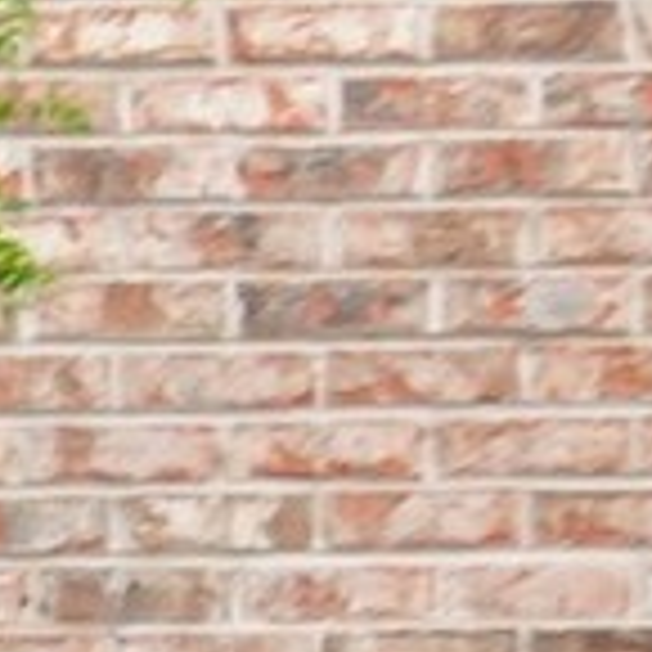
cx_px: -2491
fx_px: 6691
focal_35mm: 314
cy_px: 2352
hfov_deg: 4.7
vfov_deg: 5.1
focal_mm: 22
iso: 320
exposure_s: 1/80
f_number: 8
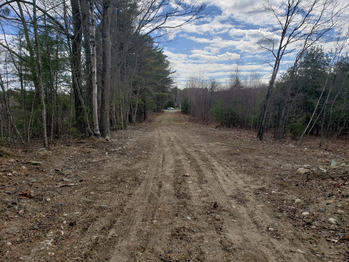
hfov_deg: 67.3
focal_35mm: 26
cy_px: 131
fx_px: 262
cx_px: 174
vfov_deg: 53.1
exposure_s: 1/2128
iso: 50
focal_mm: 4.3
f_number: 2.4
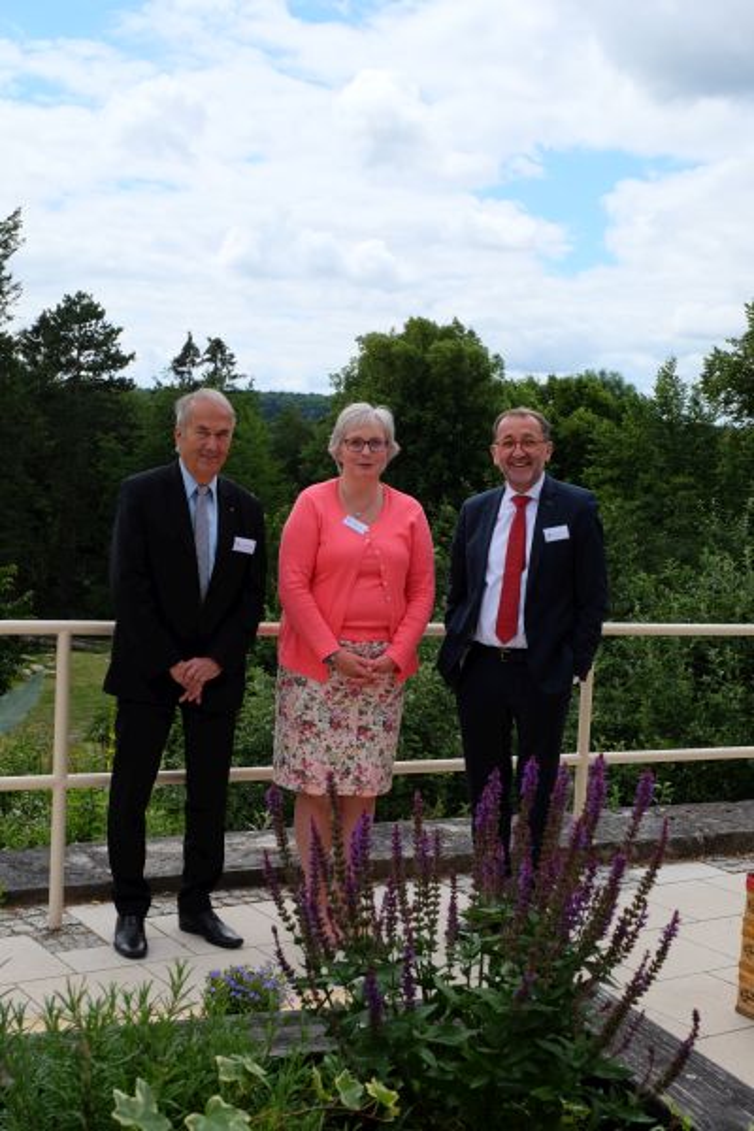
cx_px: 377
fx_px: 1476
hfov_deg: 28.6
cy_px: 566
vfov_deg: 41.9
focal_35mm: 47
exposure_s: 1/450
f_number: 8
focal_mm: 31
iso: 400
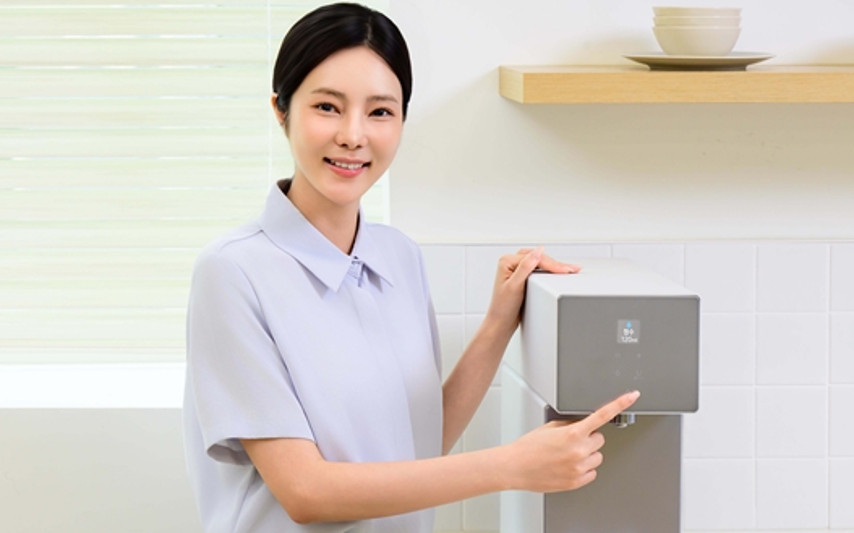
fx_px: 2908
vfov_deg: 10.5
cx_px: 345
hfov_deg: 16.7
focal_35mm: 125
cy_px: 289
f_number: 9.5
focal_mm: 101
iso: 800
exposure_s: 1/125
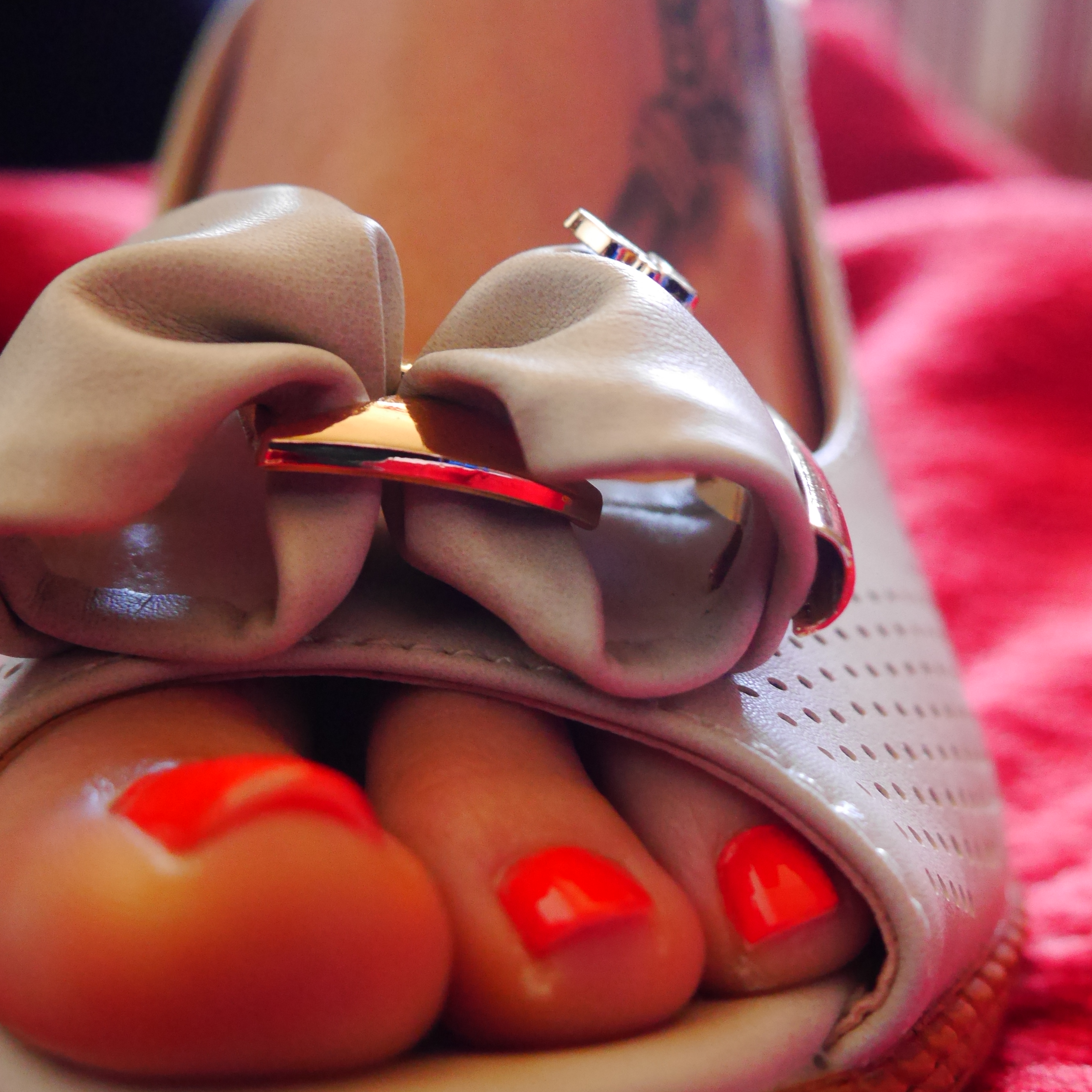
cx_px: 437
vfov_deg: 36.8
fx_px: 1642
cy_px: 564
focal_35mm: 46
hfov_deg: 36.7
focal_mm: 15
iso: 1600
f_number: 3.6
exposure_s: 1/60
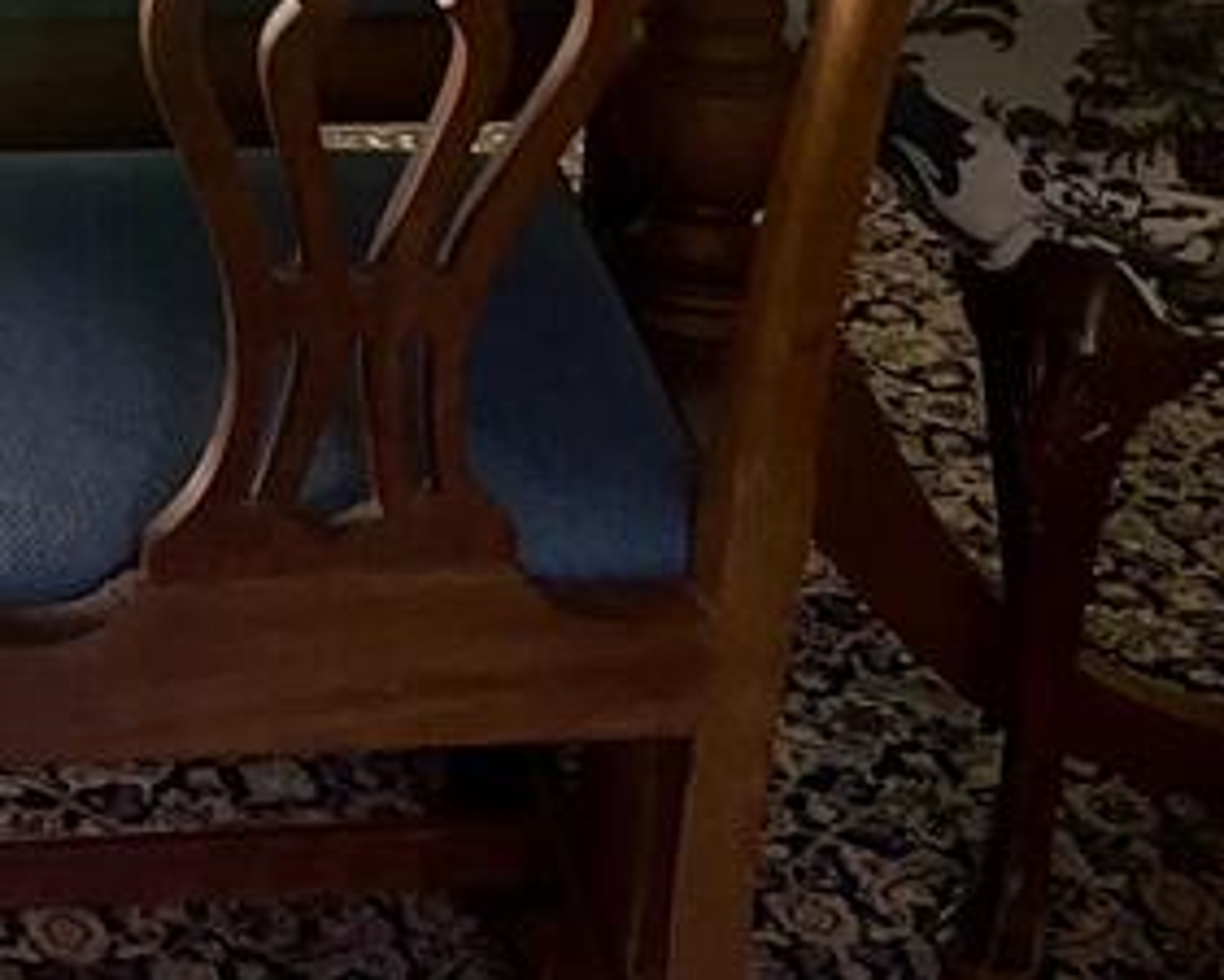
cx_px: -627
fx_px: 4711
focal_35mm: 130
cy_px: -976
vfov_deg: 10.8
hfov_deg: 13.9
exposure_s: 1/115
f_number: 1.5
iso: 125
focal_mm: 5.7
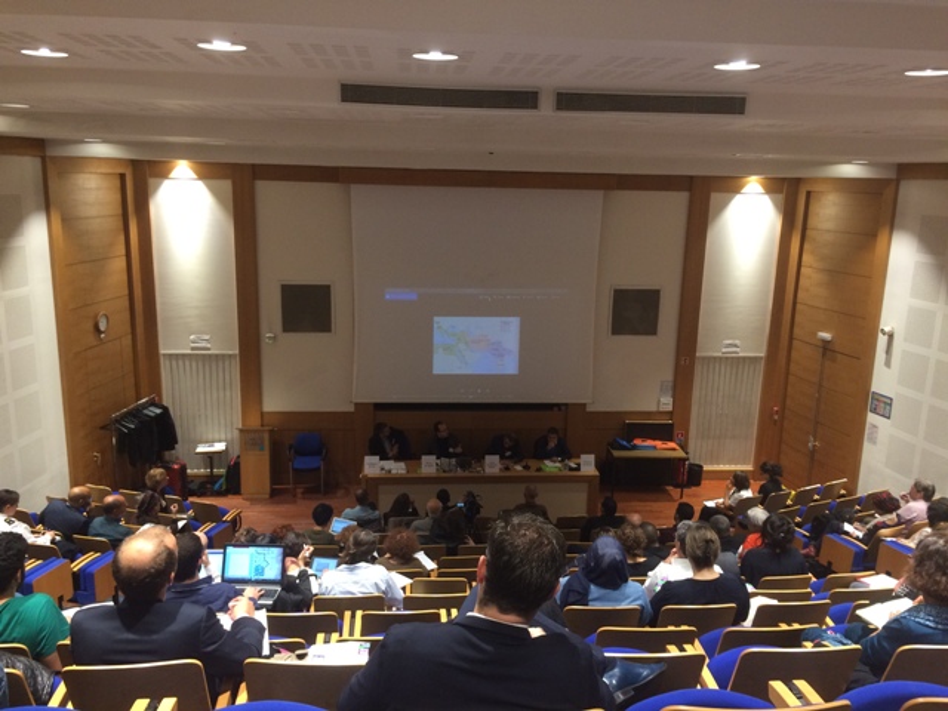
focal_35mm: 29
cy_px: 356
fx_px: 794
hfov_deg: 61.7
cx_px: 474
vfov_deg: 48.2
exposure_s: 1/33
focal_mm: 4.15
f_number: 2.2
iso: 160
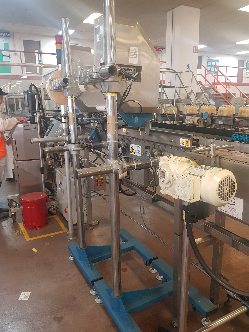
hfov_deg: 53.1
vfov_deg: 67.3
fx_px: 249
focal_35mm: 26
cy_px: 166
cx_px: 124
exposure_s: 1/33
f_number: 1.7
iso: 250
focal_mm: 4.3
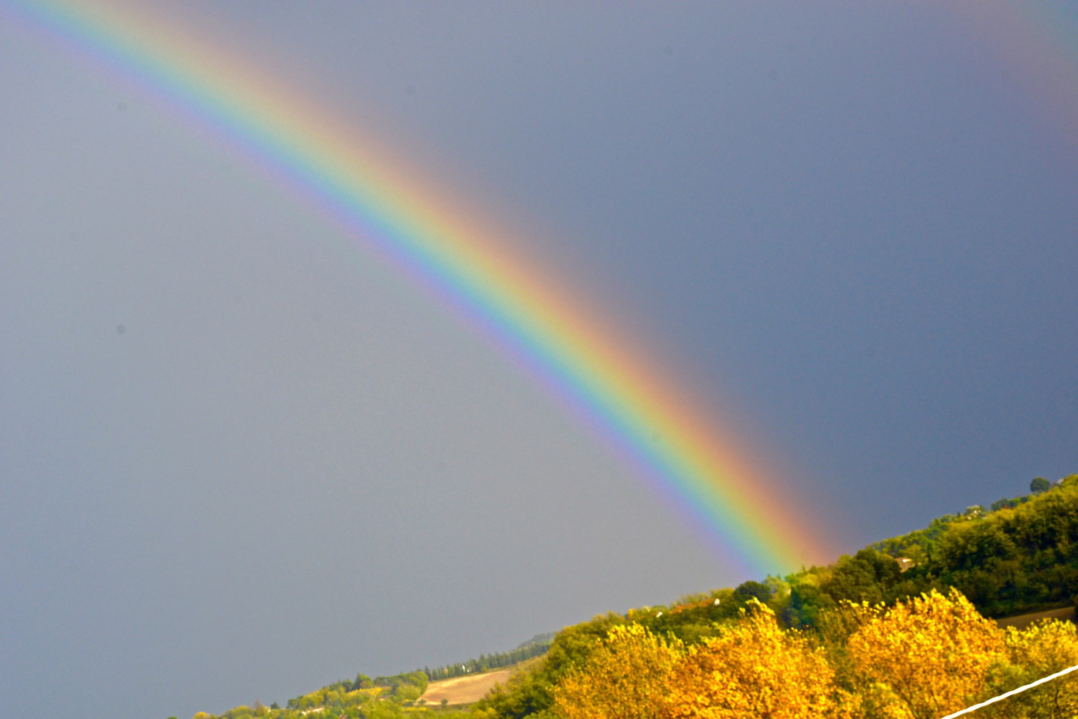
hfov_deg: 19.5
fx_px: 3145
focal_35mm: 105
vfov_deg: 13.0
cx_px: 539
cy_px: 360
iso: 800
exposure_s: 1/1000
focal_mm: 105
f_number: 10
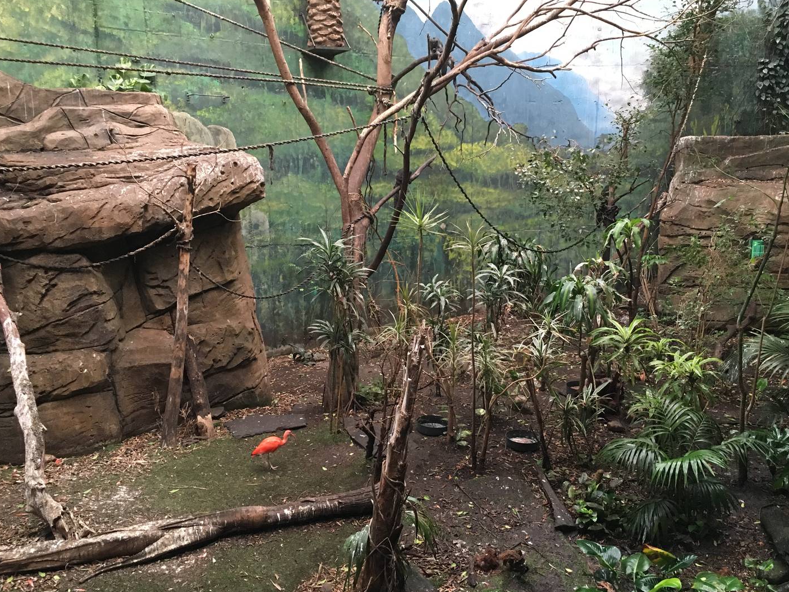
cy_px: 288
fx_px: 752
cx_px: 433
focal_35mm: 33
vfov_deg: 43.0
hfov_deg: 55.2
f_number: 2.2
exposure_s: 1/33
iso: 250
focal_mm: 4.15
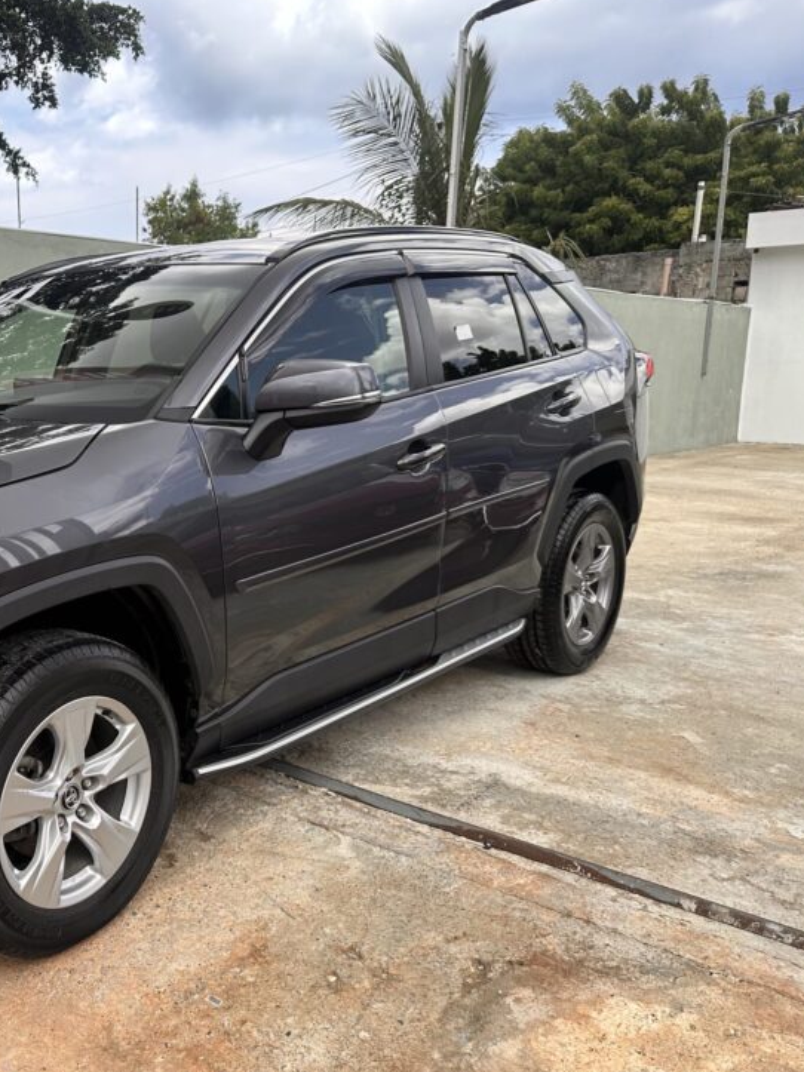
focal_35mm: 34
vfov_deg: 54.0
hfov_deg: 38.6
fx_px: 1053
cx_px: 65
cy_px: 549
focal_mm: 6.86
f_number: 1.78
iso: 80
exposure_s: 1/1639
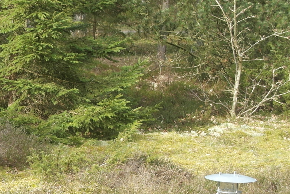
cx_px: -206
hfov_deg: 12.4
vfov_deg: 8.9
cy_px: 225
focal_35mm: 153
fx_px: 1232
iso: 100
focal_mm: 28
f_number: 4
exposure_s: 1/125
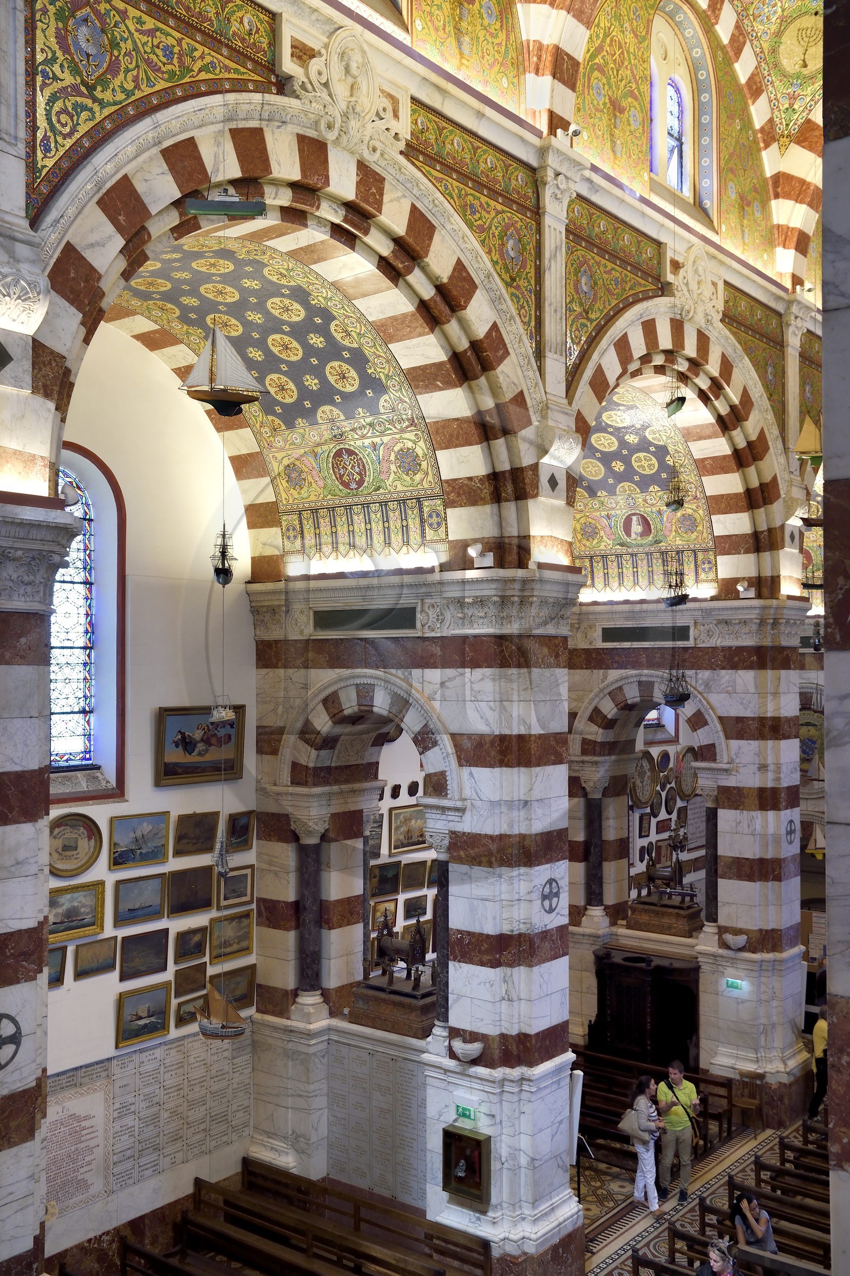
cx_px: 425
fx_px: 1241
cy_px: 638
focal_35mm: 35
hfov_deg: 37.8
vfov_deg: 54.5
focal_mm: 35
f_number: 6.3
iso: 800
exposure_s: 1/30
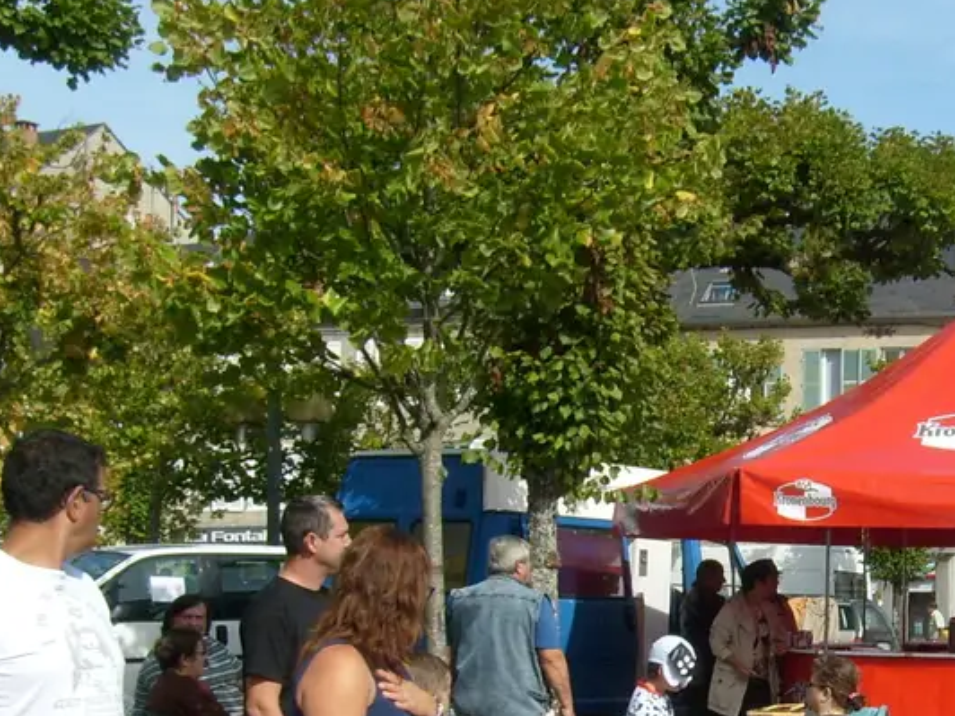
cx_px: 921
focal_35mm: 79
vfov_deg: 18.4
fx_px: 2179
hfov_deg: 23.8
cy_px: 635
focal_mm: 5.8
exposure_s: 1/250
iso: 80
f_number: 7.1
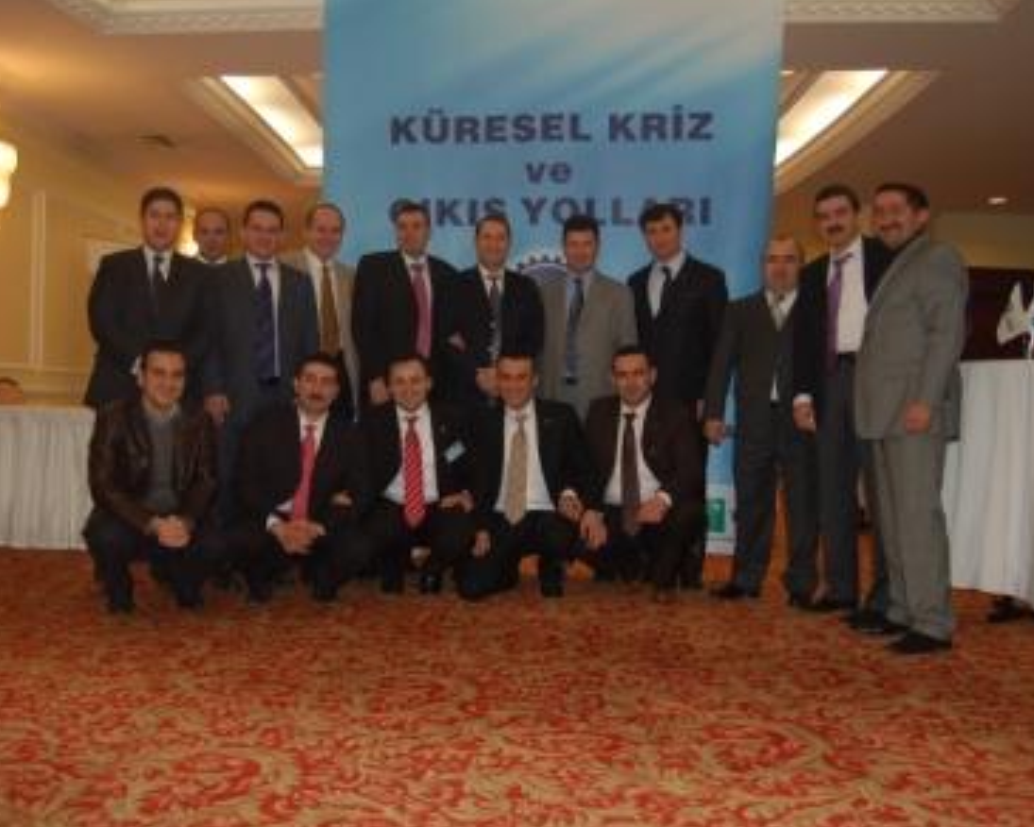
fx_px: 1163
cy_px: 414
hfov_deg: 47.9
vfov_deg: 39.2
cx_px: 476
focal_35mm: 38
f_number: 3.8
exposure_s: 1/60
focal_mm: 22
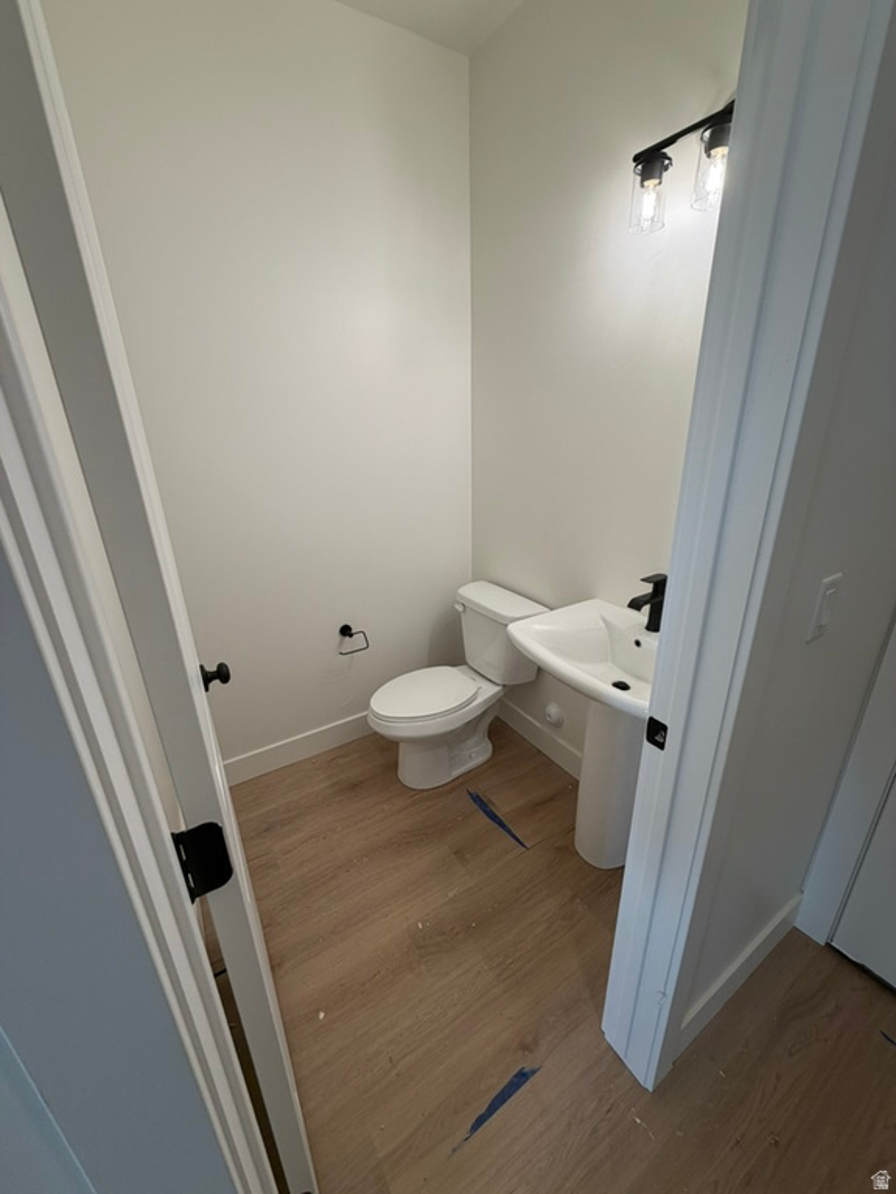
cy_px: 597
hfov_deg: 85.7
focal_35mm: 14
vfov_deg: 102.1
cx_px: 448
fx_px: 483
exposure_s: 1/120
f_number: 2.2
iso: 125
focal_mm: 2.22
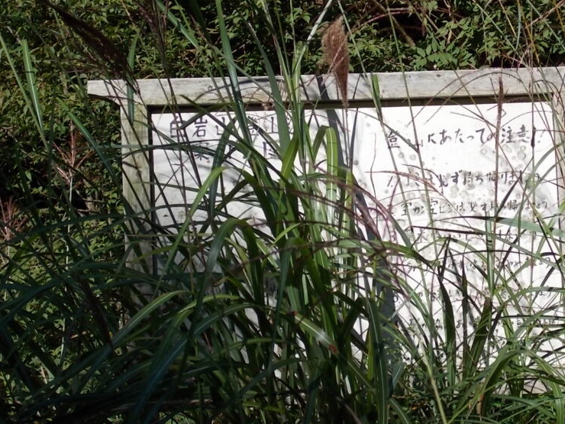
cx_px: 364
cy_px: 196
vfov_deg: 10.8
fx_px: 2236
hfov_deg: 14.4
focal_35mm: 137
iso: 80
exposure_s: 1/320
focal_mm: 17.6
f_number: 5.5
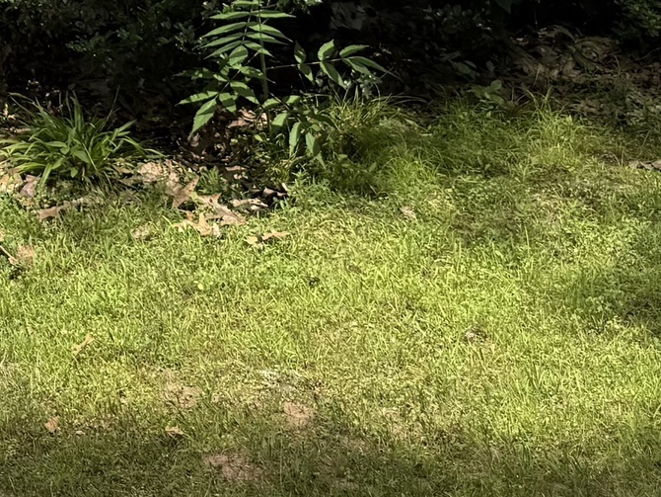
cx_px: -222
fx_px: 2101
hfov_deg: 16.8
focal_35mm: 110
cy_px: -494
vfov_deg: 12.0
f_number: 1.78
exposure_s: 1/4673
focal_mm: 6.76
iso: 80
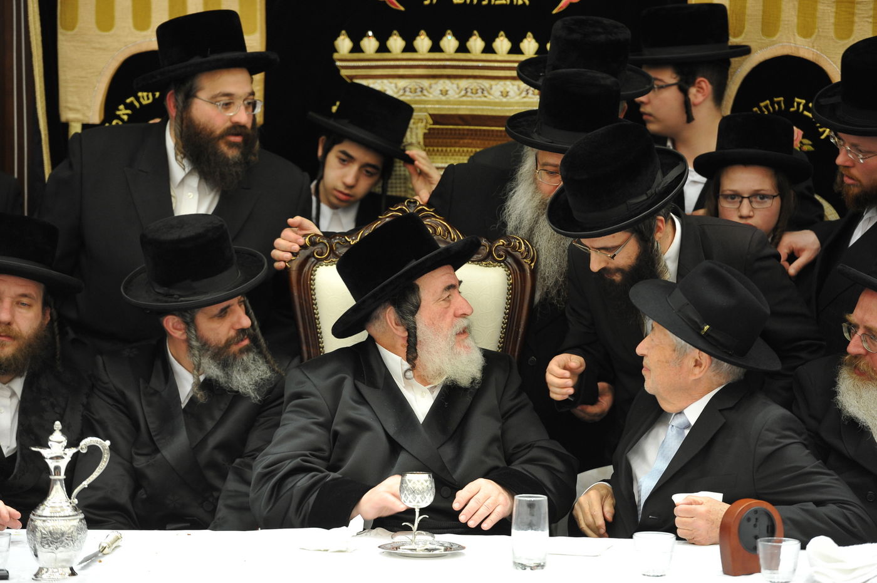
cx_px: 438
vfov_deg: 7.6
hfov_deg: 11.4
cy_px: 292
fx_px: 4381
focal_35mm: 180
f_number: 3.5
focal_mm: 180
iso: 1250
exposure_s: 1/100
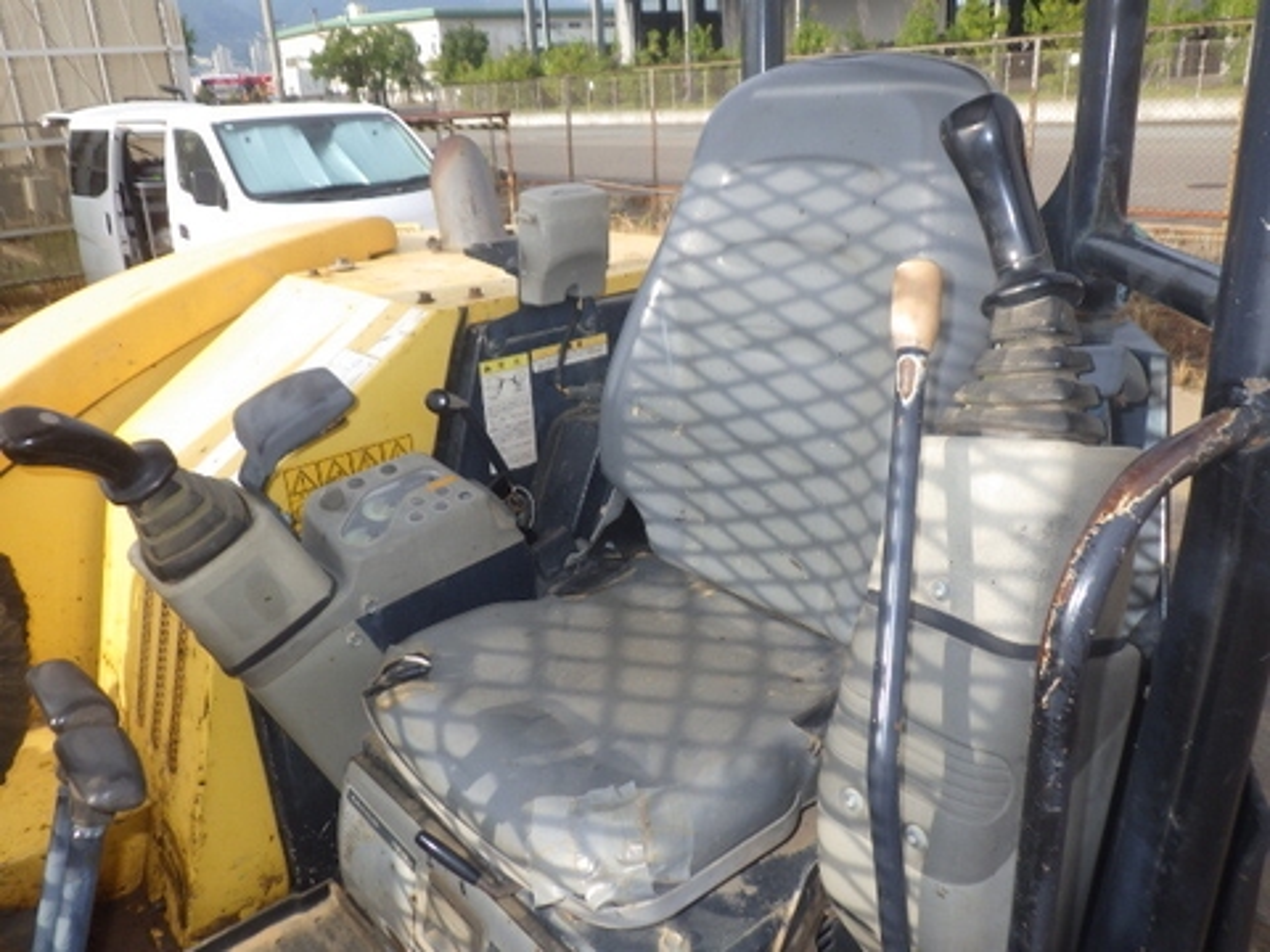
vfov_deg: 49.7
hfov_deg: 63.4
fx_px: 1027
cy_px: 476
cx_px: 635
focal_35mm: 28
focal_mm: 5
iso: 125
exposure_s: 1/400
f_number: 4.2
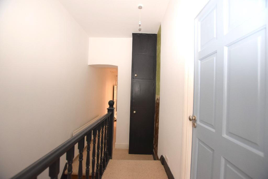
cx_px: 134
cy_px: 90
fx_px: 112
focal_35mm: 15
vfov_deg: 77.3
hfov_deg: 100.4
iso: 800
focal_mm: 10
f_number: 3.5
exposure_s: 1/60
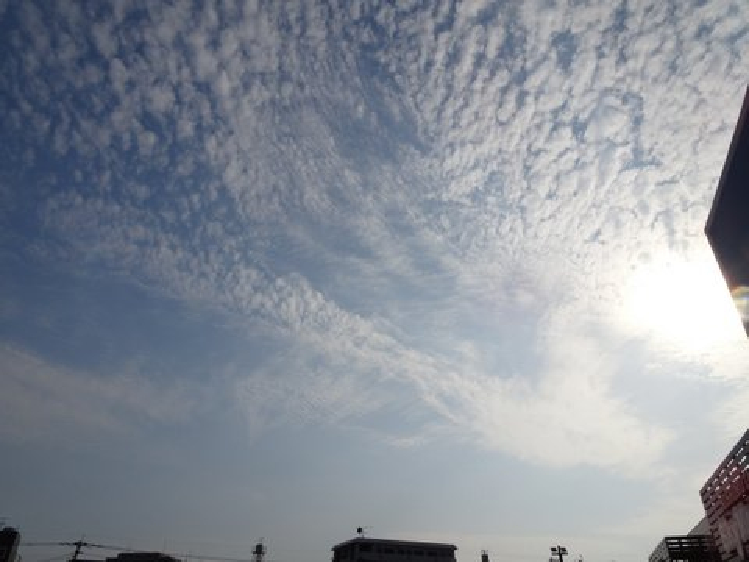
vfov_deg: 56.8
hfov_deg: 71.6
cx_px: 374
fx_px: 519
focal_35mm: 24
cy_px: 281
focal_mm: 4.1
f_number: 5
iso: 80
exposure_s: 1/2000
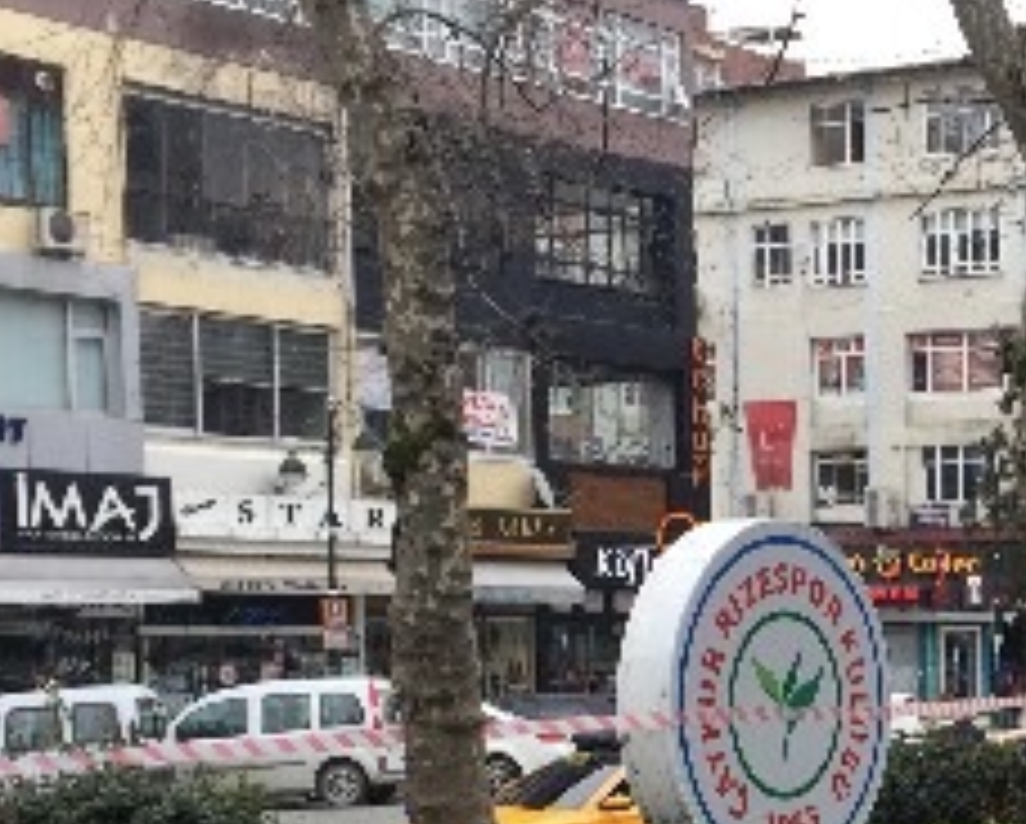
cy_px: 892
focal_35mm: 83
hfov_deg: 21.9
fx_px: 2524
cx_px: 1102
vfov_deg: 17.9
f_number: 2.2
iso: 32
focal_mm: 4.15
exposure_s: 1/148
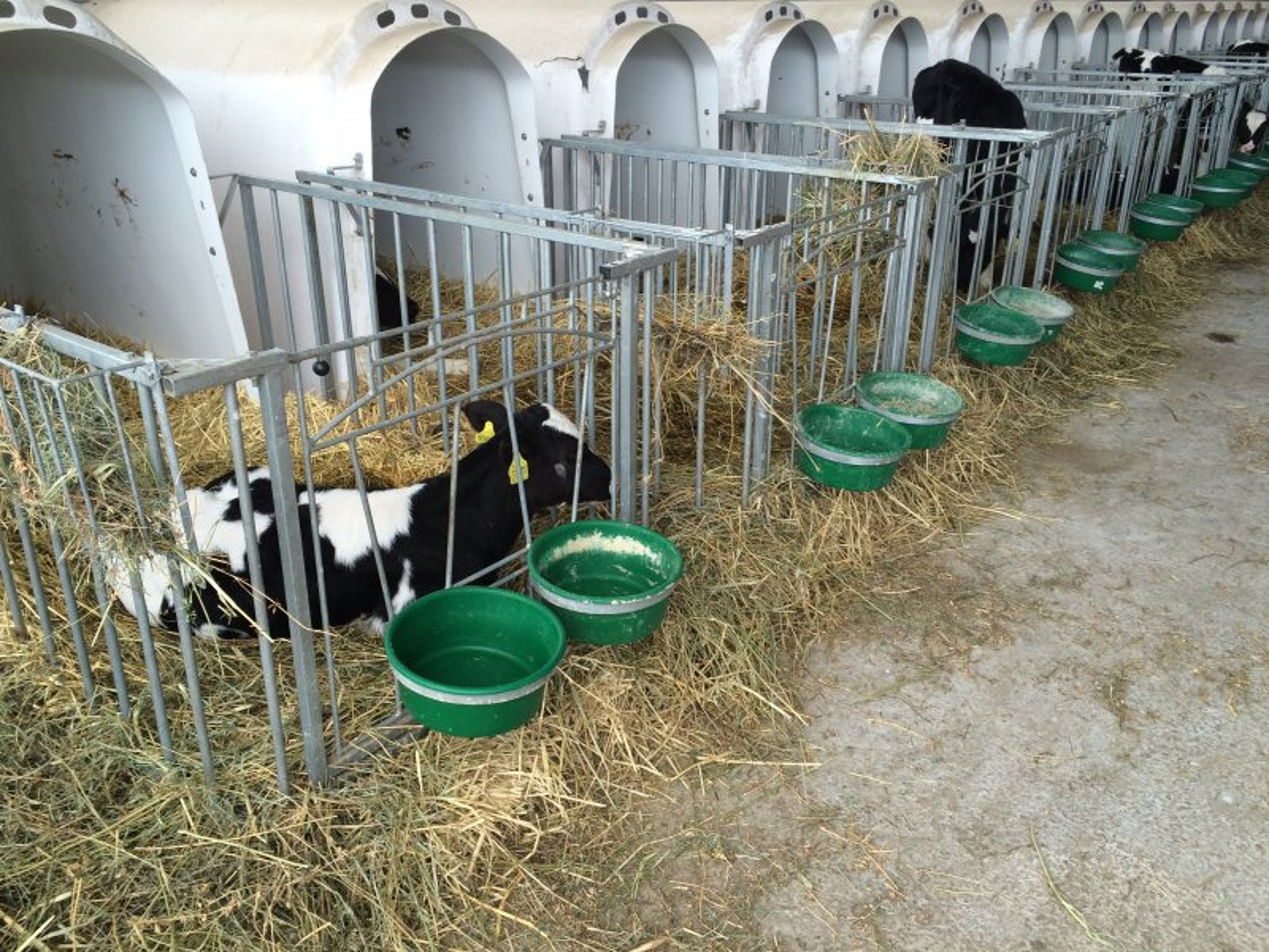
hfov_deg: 61.7
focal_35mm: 29
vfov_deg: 48.2
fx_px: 1063
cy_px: 476
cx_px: 634
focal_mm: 4.15
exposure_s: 1/123
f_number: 2.2
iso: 32
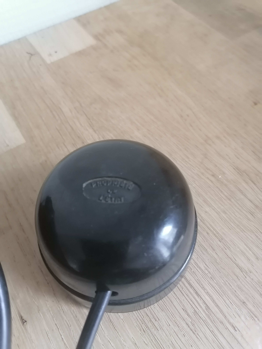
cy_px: 174
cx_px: 131
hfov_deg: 51.4
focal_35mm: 27
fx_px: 272
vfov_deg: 65.3
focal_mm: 5.3
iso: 500
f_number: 1.8
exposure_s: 1/25
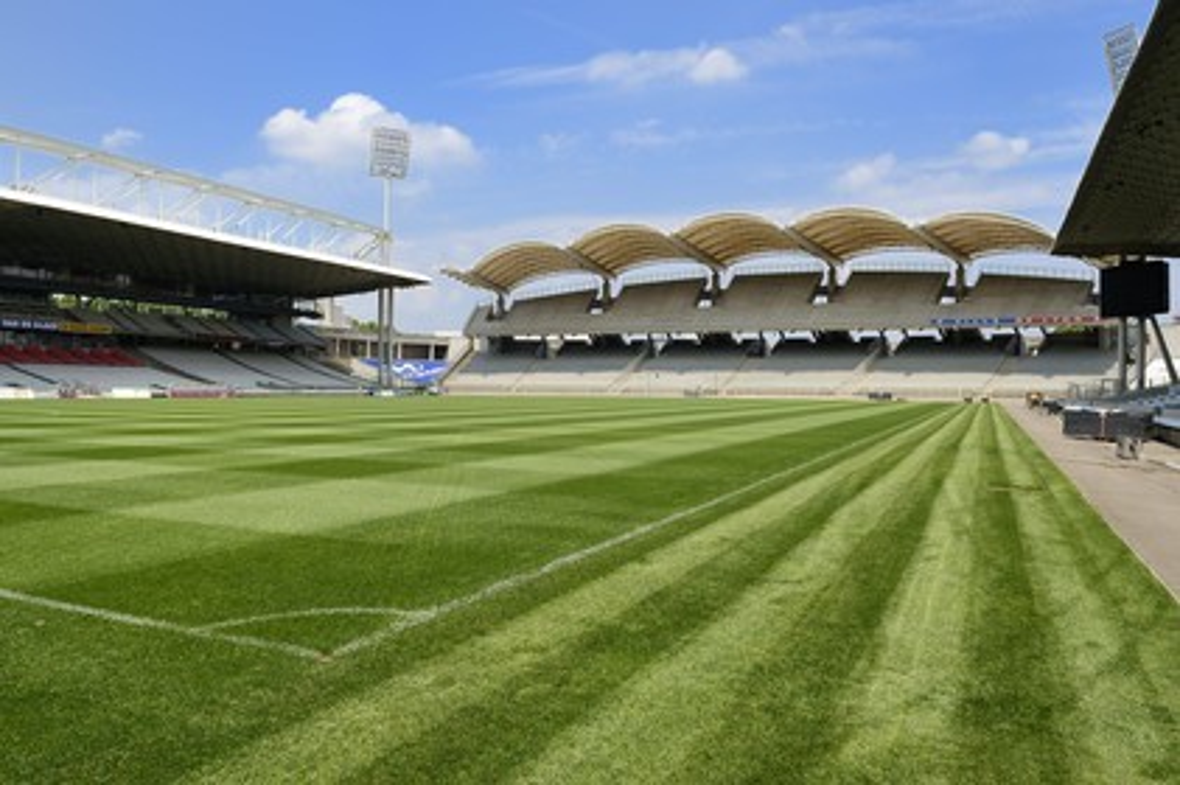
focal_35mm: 27
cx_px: 590
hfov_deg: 67.4
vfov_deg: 47.9
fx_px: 884
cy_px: 392
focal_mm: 27
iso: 100
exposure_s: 1/250
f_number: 8
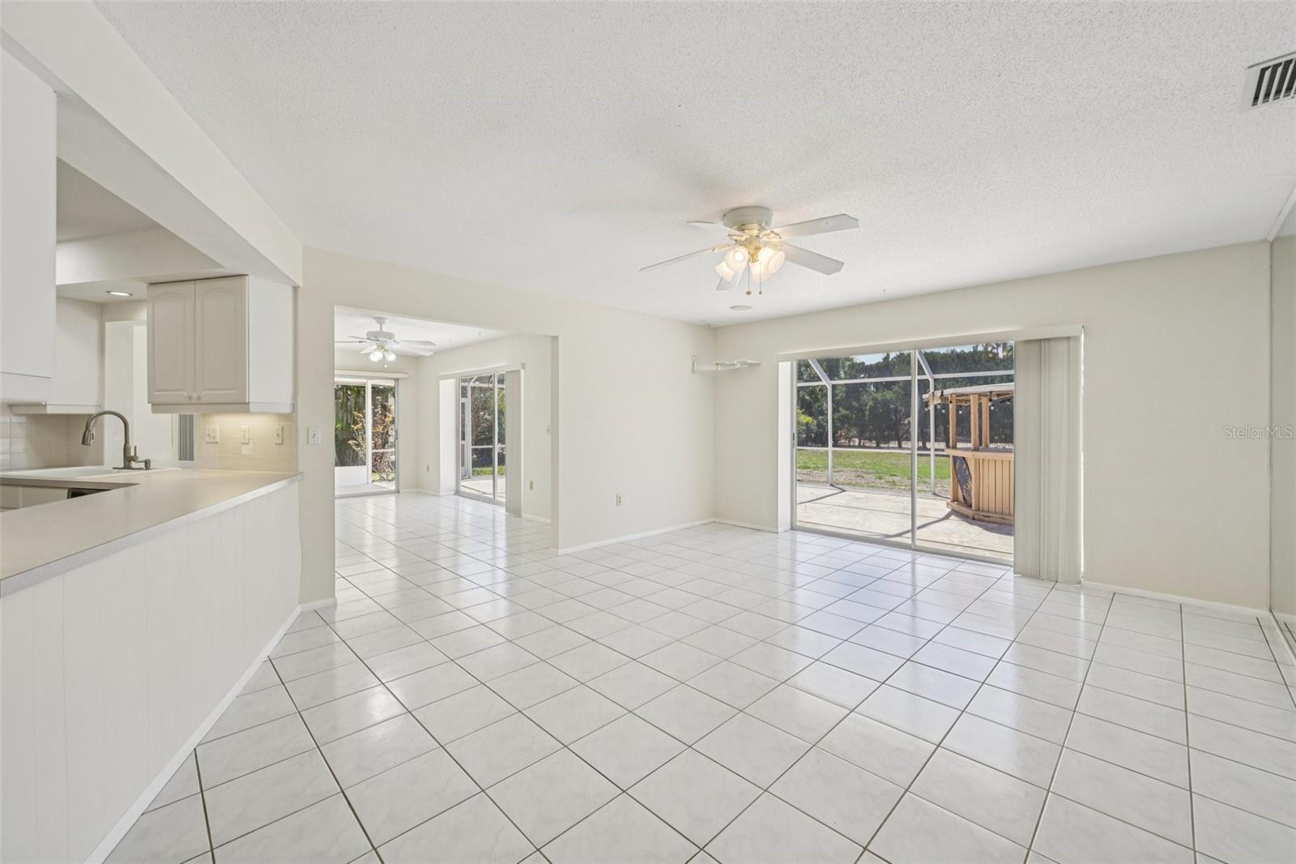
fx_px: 504
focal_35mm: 14
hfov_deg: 104.3
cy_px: 432
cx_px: 648
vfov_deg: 81.2
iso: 400
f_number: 8
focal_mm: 14
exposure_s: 1/160
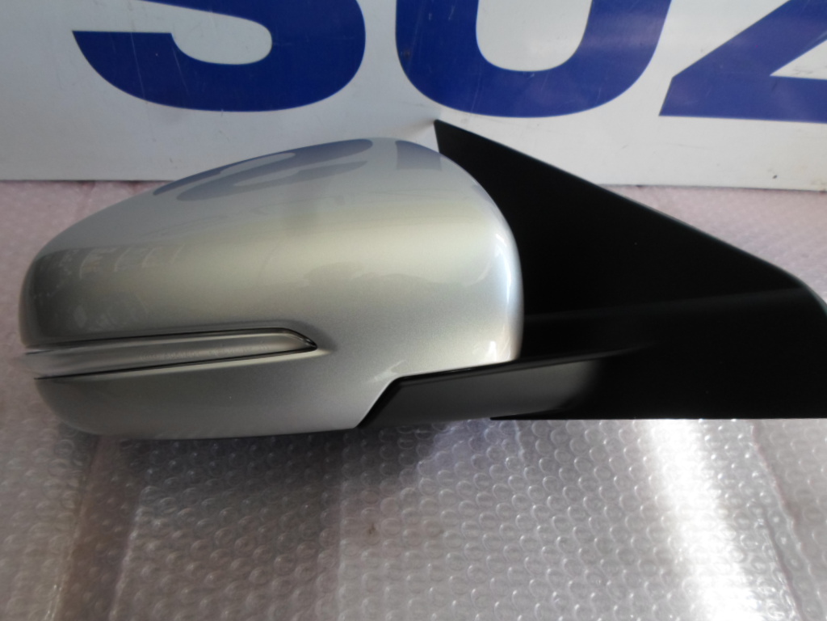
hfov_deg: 69.4
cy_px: 310
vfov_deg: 54.9
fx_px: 597
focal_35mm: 25
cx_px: 414
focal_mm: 4.5
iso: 80
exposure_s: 1/90
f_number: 2.5
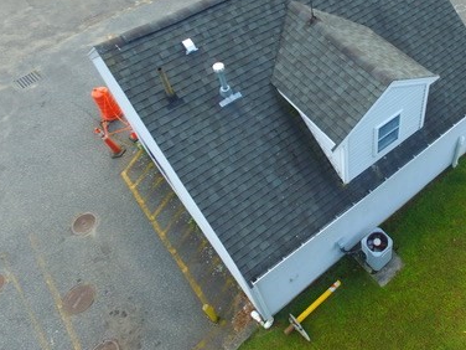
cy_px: 93
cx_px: 368
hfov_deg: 50.9
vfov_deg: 40.8
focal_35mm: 34
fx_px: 458
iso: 133
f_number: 2.8
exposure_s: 1/25
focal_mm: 3.61
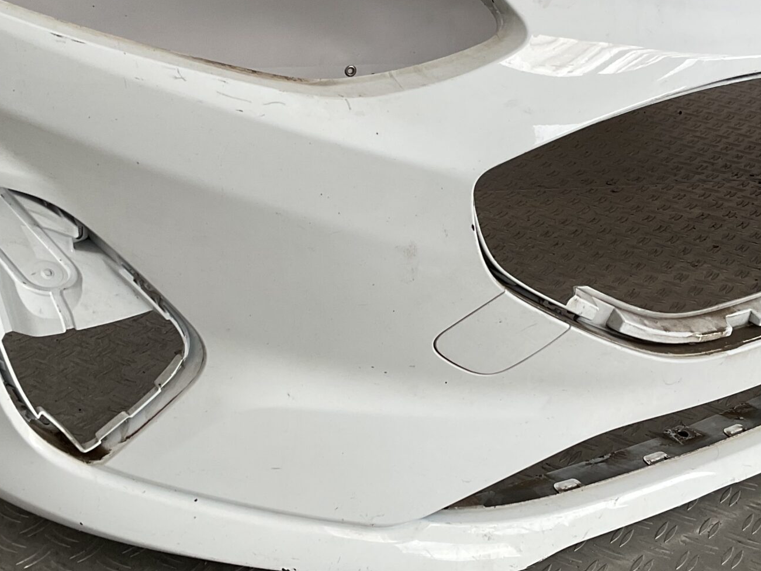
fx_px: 1253
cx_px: 413
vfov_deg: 25.6
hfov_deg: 33.8
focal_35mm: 57
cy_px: 216
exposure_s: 1/100
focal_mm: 3
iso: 32
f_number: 1.8
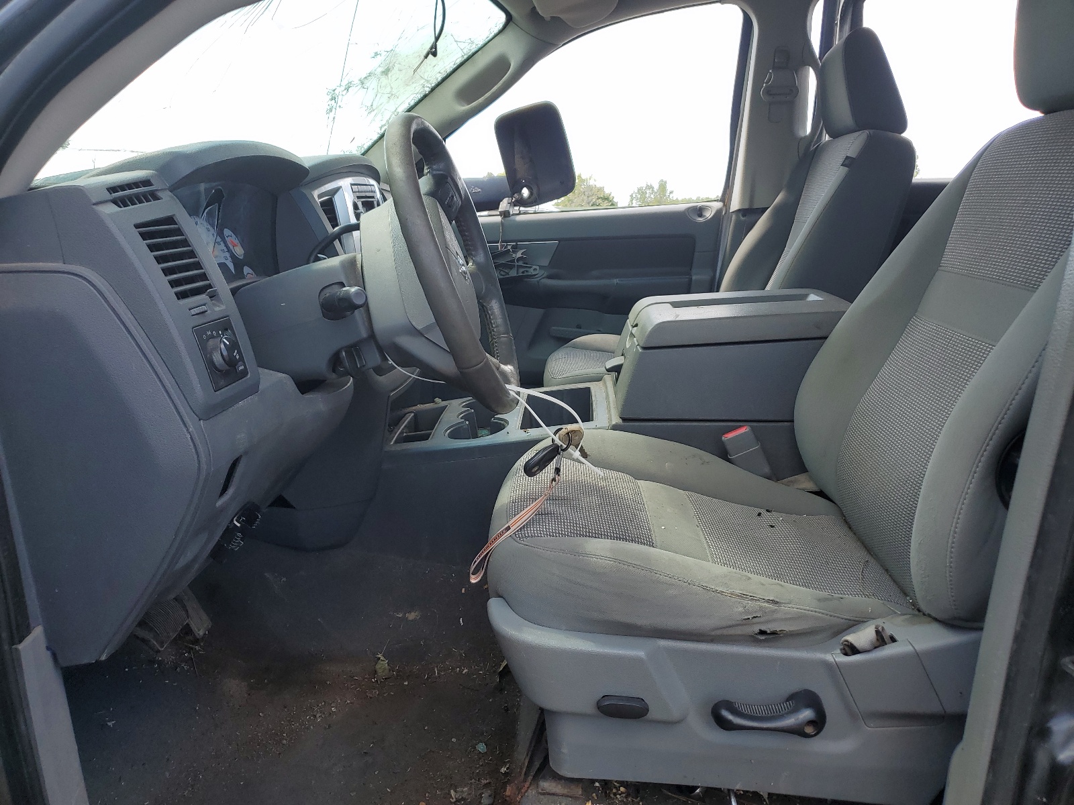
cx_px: 537
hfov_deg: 67.3
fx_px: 807
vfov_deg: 53.1
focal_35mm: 26
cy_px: 402
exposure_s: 1/526
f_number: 1.5
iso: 50
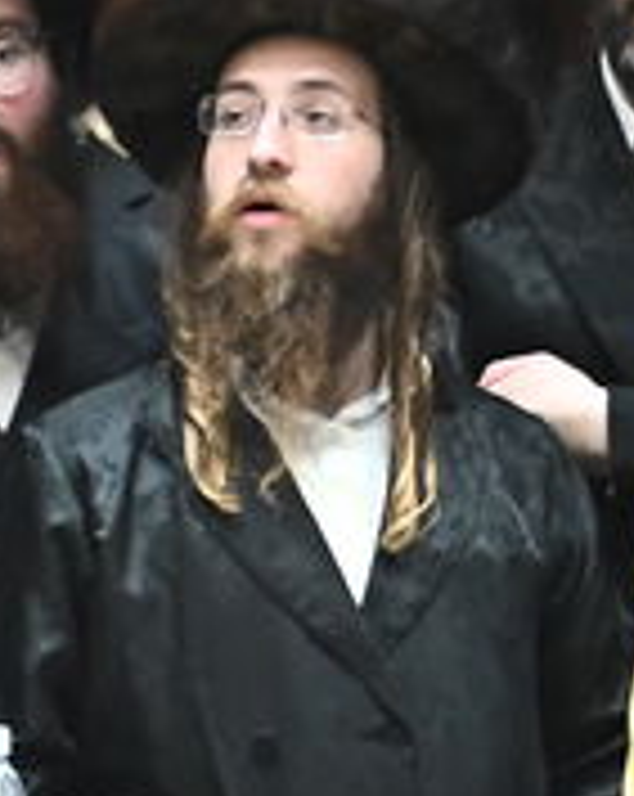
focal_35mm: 1152
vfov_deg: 1.7
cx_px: 166
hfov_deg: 1.3
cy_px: -396
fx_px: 27090
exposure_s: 1/250
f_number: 5
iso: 2000
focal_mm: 155
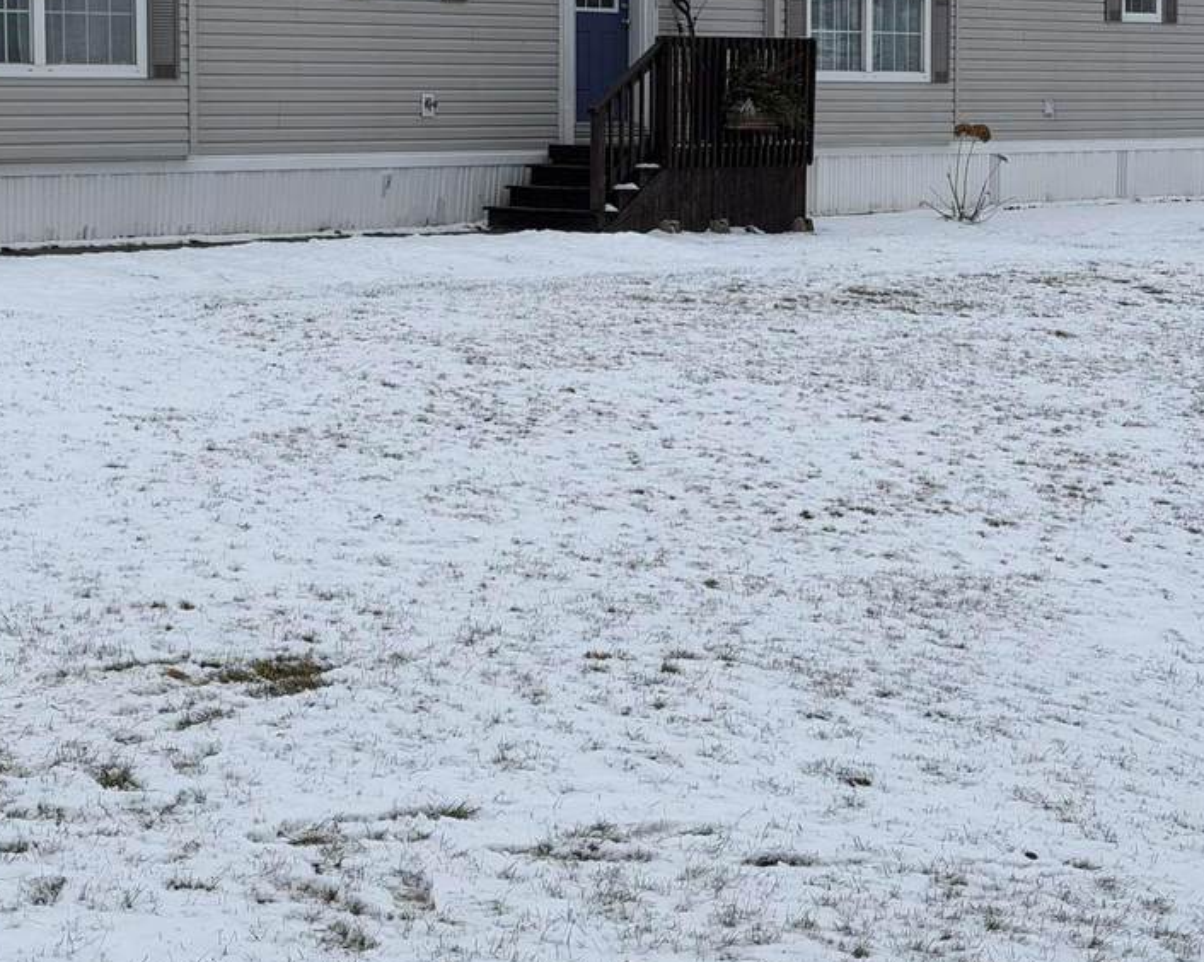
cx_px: 331
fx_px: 3027
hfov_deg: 22.3
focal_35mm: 85
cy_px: 249
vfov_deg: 18.0
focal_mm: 6.76
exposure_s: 1/1678
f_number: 1.78
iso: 80
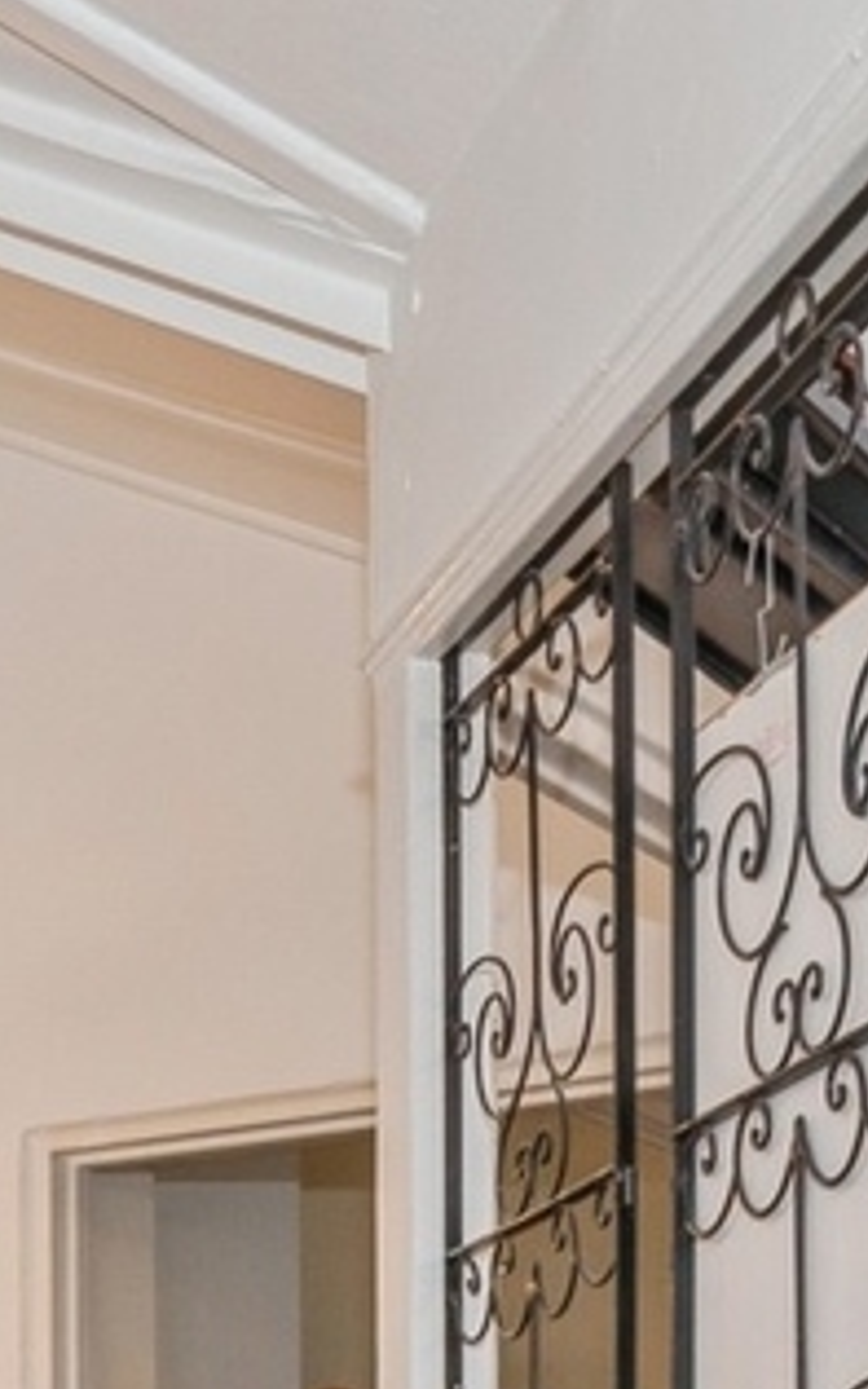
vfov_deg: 21.2
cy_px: 1786
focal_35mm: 89
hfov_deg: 14.6
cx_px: 106
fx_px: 3367
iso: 200
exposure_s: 1/13
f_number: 8
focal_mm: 17
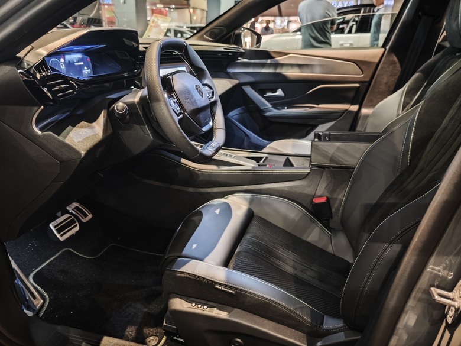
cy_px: 173
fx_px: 373
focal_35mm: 28
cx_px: 230
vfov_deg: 49.7
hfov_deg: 63.4
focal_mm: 8.72
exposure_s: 1/25
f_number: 1.63
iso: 5000
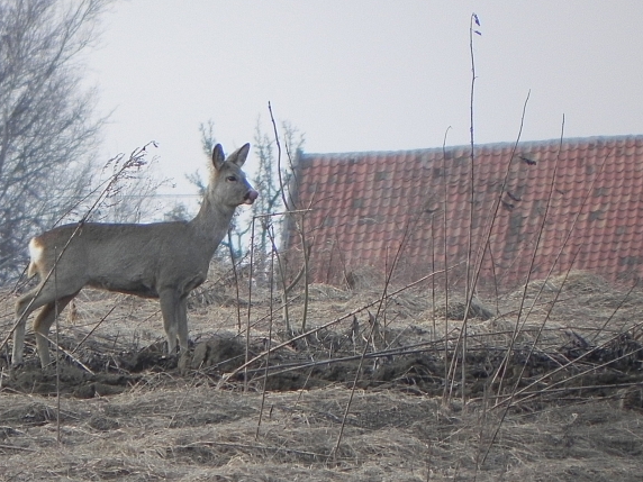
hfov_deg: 1.6
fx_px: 22532
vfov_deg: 1.2
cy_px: 349
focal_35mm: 1213
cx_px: 134
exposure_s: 1/126
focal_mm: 120
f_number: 5
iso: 160
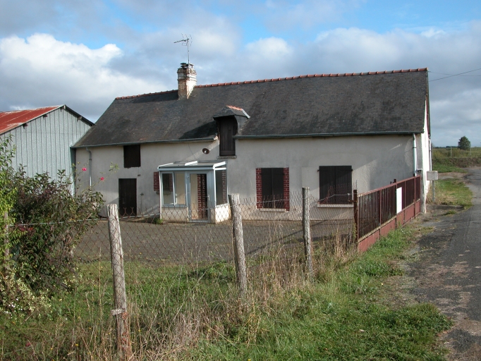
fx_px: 487
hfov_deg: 52.6
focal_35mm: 35
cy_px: 180
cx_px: 240
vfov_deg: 40.7
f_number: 5.6
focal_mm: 8.9
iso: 100
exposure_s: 1/365
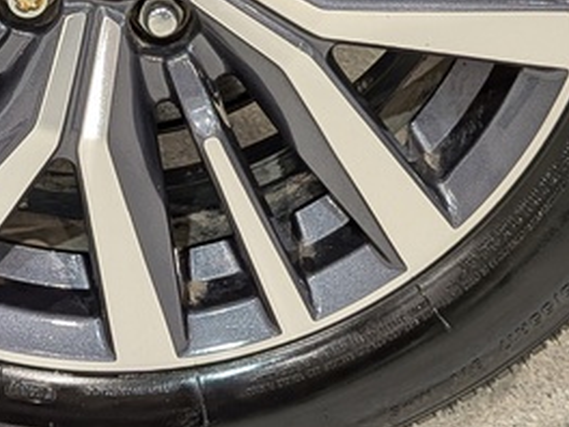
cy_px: -119
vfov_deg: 15.2
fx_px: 1529
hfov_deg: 20.9
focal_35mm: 93
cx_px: 123
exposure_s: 1/24
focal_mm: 4.53
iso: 34
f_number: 1.7
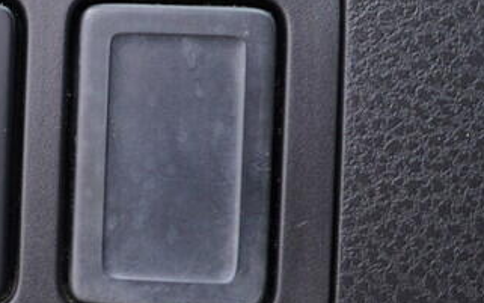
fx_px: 1544
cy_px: 148
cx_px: -151
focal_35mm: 117
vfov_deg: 11.2
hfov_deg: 16.8
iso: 125
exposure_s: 1/40
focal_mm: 24
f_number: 2.8
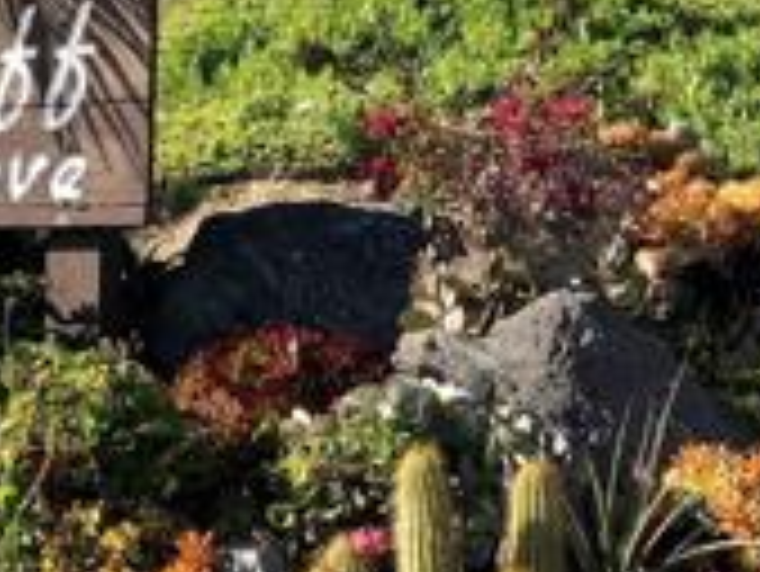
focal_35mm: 106
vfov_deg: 14.0
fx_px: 2329
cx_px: -180
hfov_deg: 17.6
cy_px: 315
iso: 20
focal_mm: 3.99
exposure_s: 1/1372
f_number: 1.8
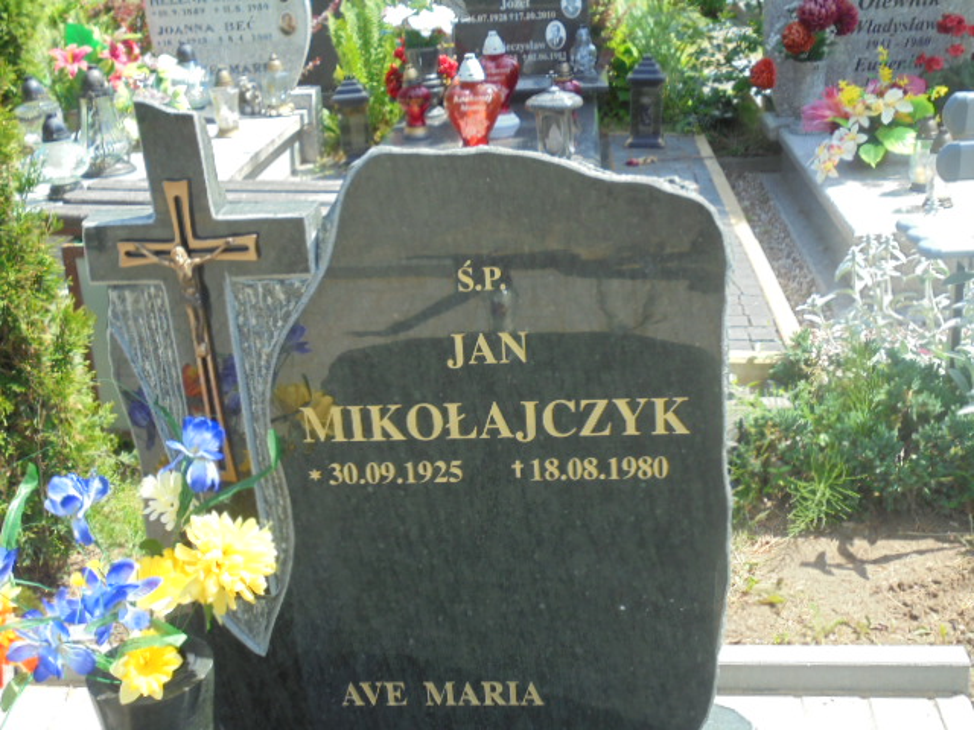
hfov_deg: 43.9
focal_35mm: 43
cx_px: 487
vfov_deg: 33.6
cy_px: 365
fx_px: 1210
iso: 100
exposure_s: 1/200
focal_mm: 7.8
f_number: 4.5
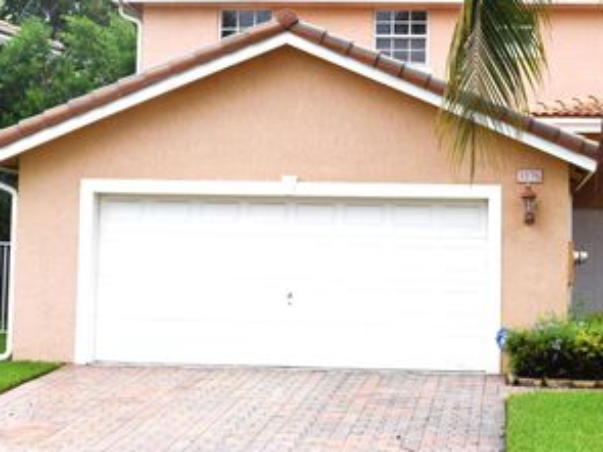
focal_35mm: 83
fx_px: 1445
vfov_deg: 17.7
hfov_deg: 23.5
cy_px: 154
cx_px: 401
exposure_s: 1/250
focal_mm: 34
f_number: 8
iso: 360
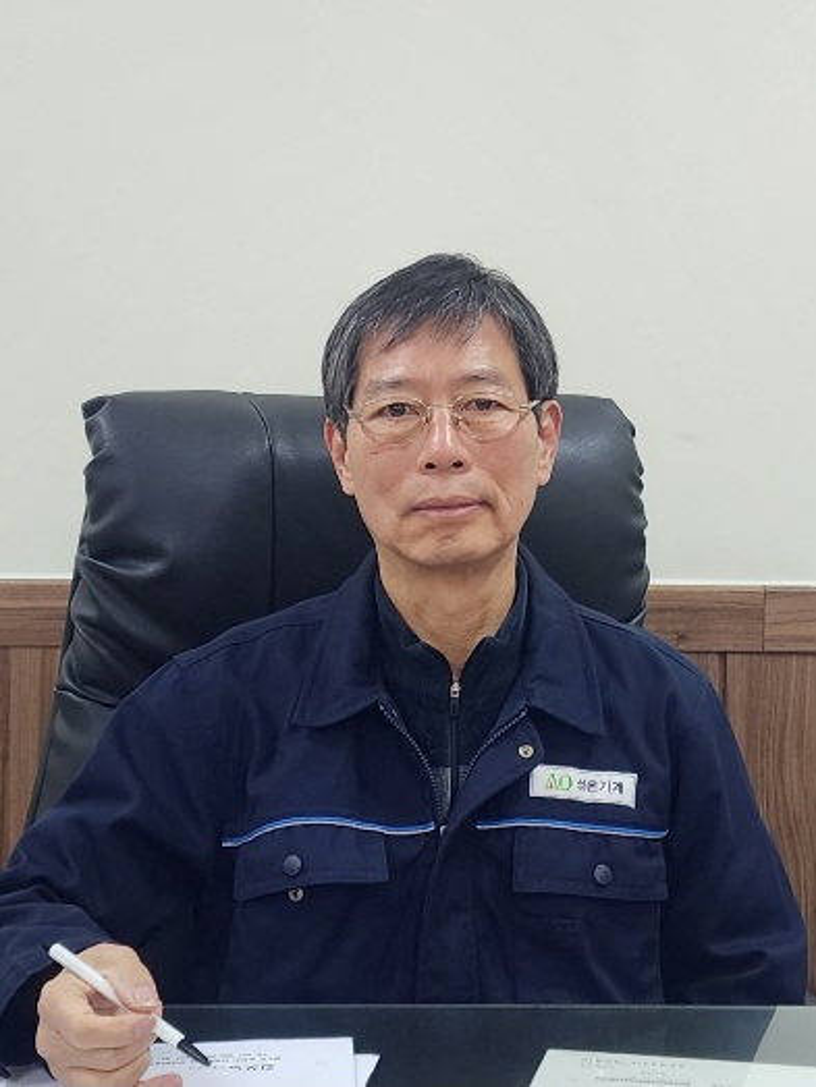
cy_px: 544
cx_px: 408
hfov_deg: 58.9
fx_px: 723
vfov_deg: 73.9
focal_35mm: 23
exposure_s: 1/120
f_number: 1.8
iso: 320
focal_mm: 6.4
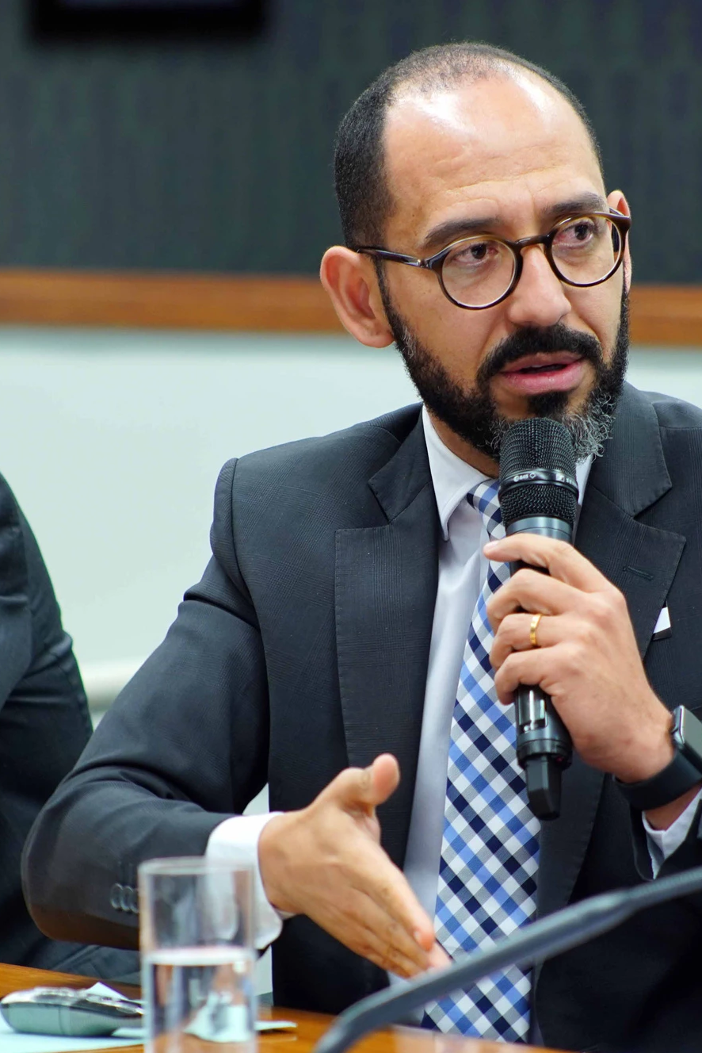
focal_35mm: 256
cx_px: 502
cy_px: 527
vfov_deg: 8.0
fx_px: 7484
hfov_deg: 5.4
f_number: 5
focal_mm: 170
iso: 1000
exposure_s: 1/125
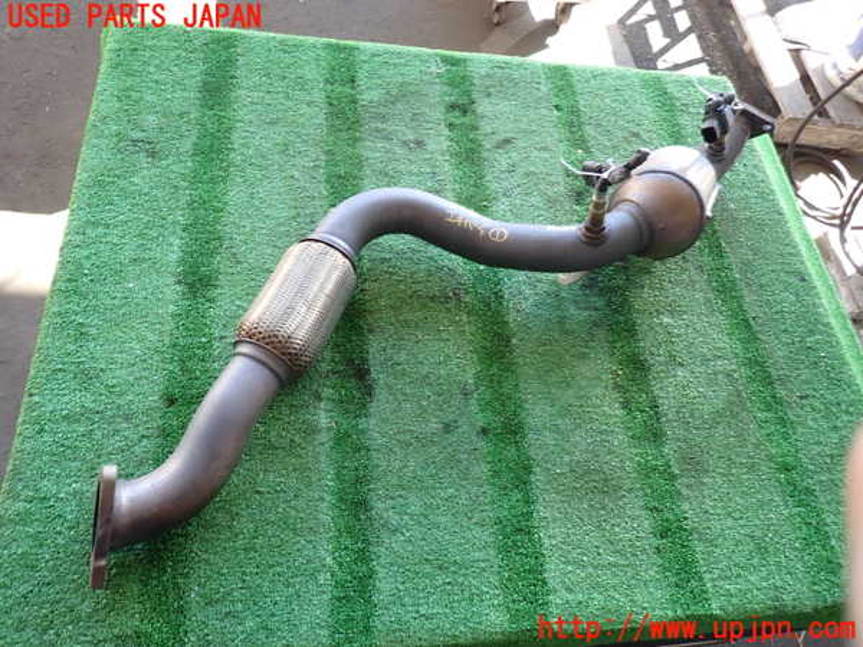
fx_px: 623
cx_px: 432
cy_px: 324
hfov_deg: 69.4
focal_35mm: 25
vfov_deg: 54.9
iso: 100
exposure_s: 1/80
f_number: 2
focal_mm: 4.5
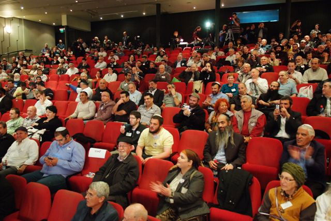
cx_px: 166
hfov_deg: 69.4
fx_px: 239
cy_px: 110
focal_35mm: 26
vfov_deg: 49.6
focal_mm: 17
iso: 2000
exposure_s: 1/20
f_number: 2.8
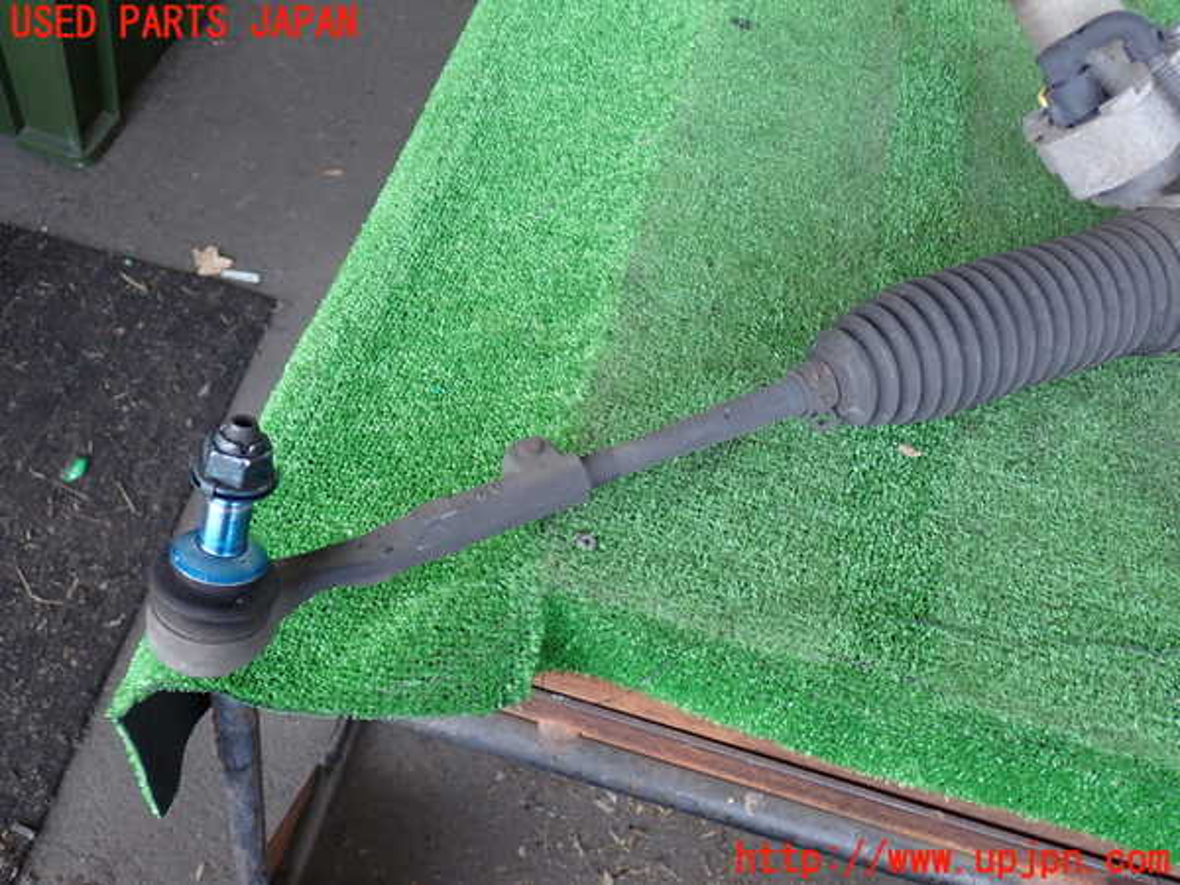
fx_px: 1227
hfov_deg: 51.4
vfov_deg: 39.7
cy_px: 442
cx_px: 590
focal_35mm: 36
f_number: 2.5
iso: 200
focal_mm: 6.37
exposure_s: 1/60
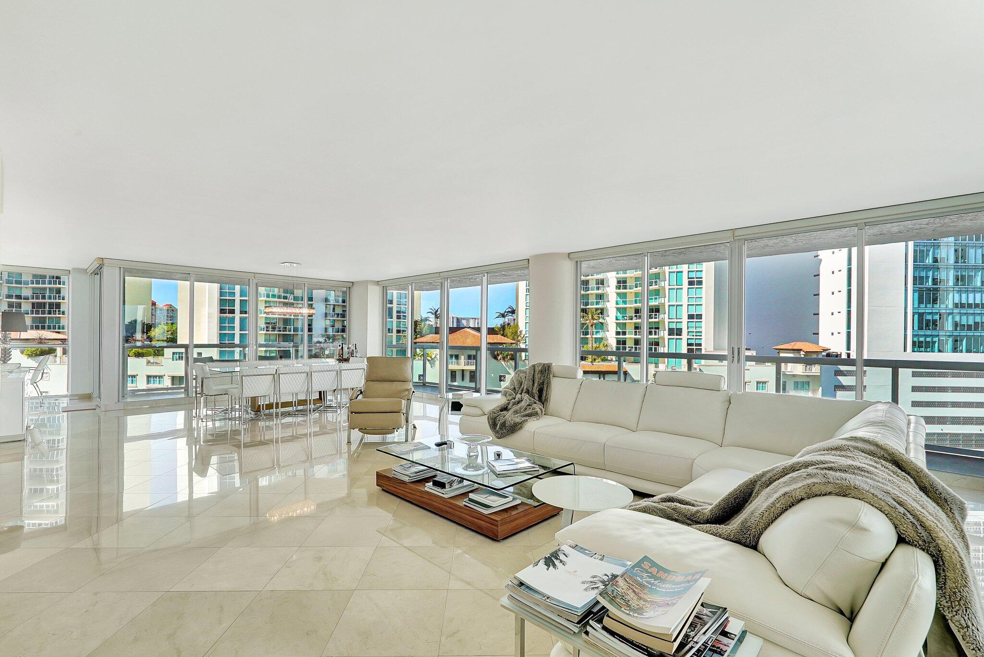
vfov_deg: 72.1
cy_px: 328
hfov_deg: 94.9
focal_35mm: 16
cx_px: 492
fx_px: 451
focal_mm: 16.5
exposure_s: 1/60
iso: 640
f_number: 13
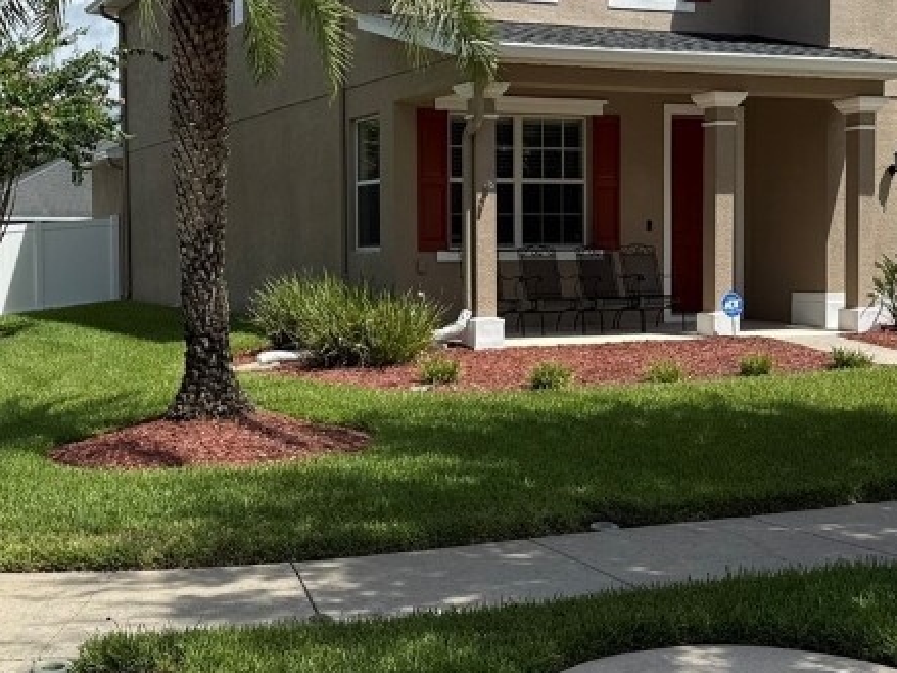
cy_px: 295
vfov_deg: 26.1
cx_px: 388
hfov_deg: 34.3
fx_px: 1451
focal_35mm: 56
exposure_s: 1/4167
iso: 80
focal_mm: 6.76
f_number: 1.78
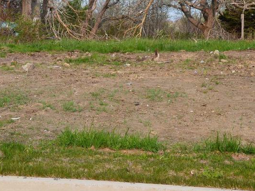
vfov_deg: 16.5
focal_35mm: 89
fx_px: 655
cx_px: 126
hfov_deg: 22.0
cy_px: 48
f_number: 10
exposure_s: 1/320
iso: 400
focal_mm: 32
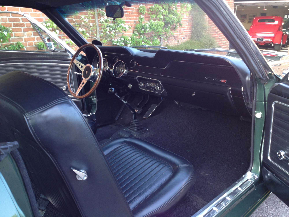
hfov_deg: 52.6
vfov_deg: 40.7
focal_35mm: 35
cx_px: 144
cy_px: 108
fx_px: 292
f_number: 2.4
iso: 64
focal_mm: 4.28
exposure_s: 1/30
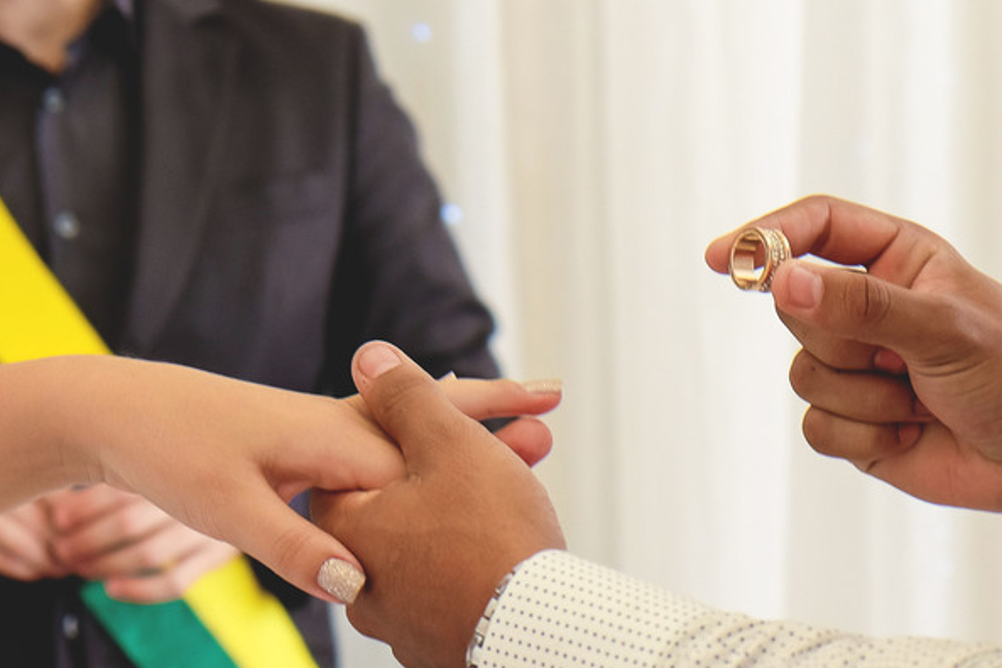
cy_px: 492
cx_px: 407
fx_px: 4674
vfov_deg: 8.2
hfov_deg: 12.2
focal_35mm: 168
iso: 500
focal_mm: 55
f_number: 4
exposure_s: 1/125
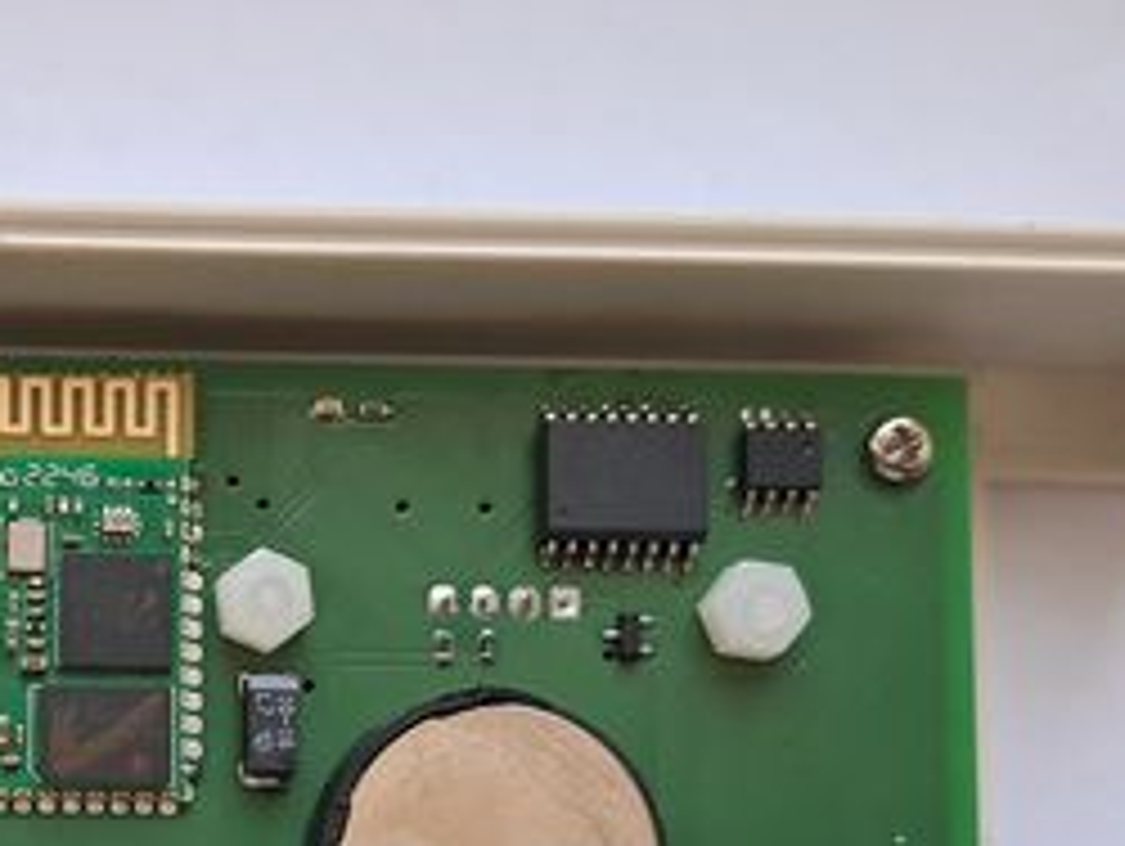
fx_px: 2082
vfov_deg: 22.2
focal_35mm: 64
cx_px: 27
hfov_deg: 28.5
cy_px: 819
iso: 320
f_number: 1.8
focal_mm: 4.65
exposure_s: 1/50
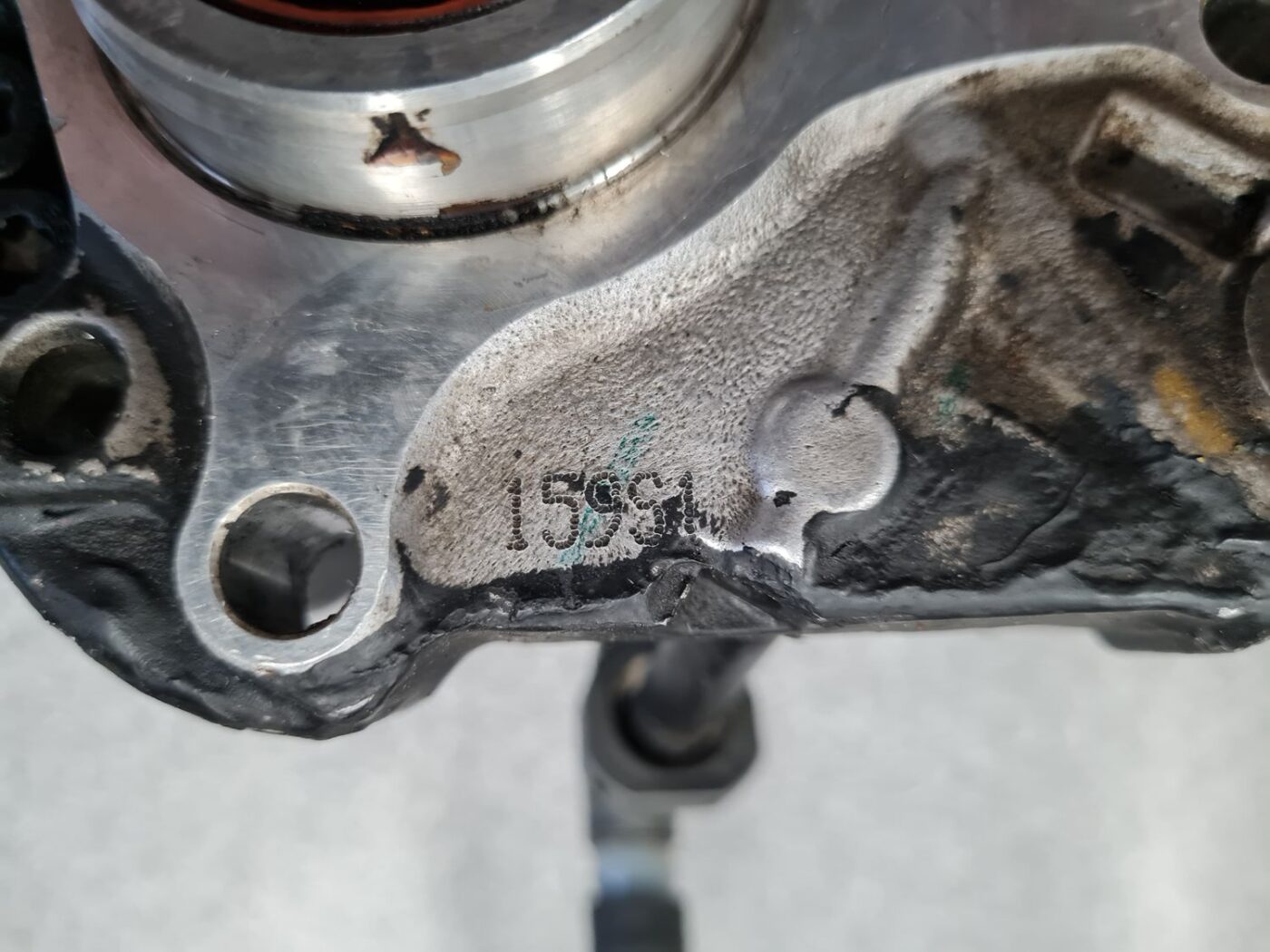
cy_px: 476
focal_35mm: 26
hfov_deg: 67.3
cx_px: 635
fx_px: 954
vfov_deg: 53.1
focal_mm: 5.4
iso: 320
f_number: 1.8
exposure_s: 1/50
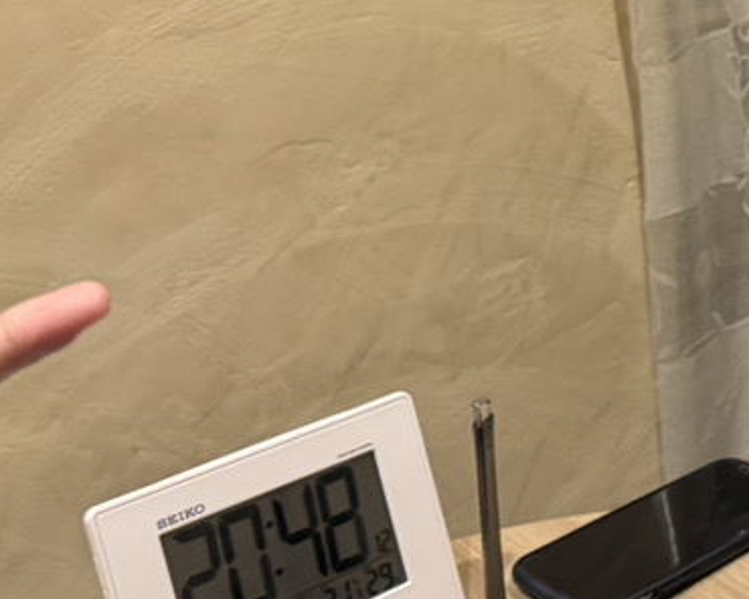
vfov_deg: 19.7
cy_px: 47
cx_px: 1081
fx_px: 1685
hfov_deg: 21.5
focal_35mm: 76
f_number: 1.78
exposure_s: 1/60
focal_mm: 6.76
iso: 200
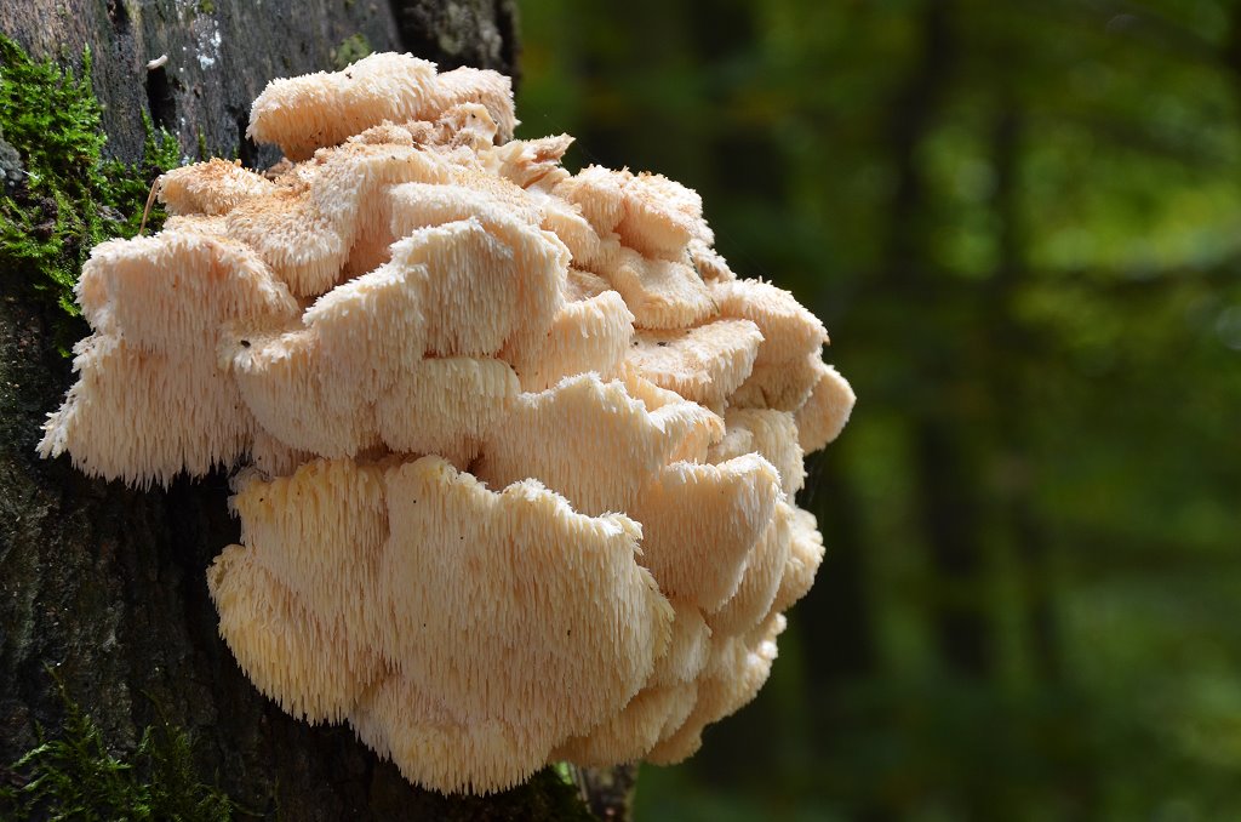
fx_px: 5418
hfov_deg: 13.1
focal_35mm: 158
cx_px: 620
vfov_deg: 8.7
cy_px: 411
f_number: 13
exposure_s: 1/2
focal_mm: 105
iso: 320
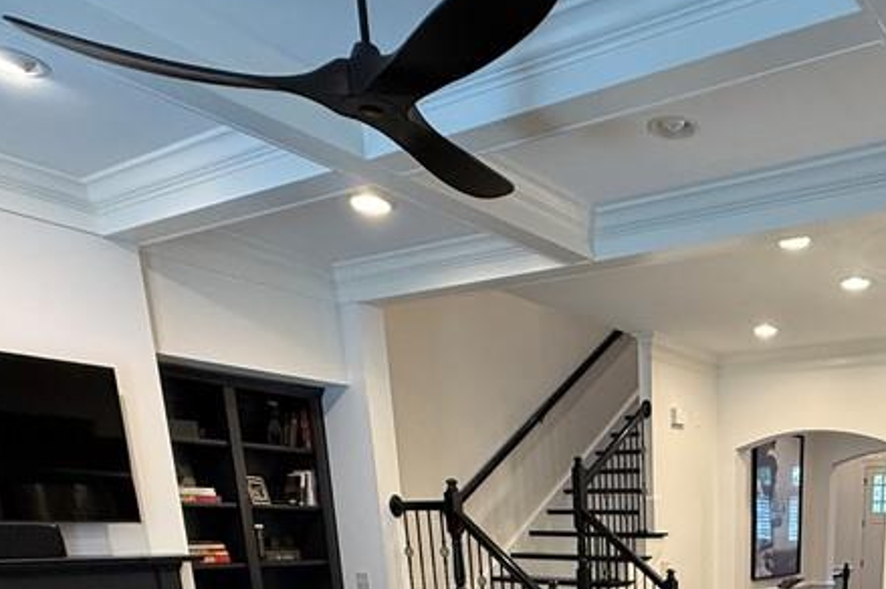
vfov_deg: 31.0
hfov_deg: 51.6
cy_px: 750
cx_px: 733
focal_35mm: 34
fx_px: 836
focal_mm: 2.22
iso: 320
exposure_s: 1/60
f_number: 2.2
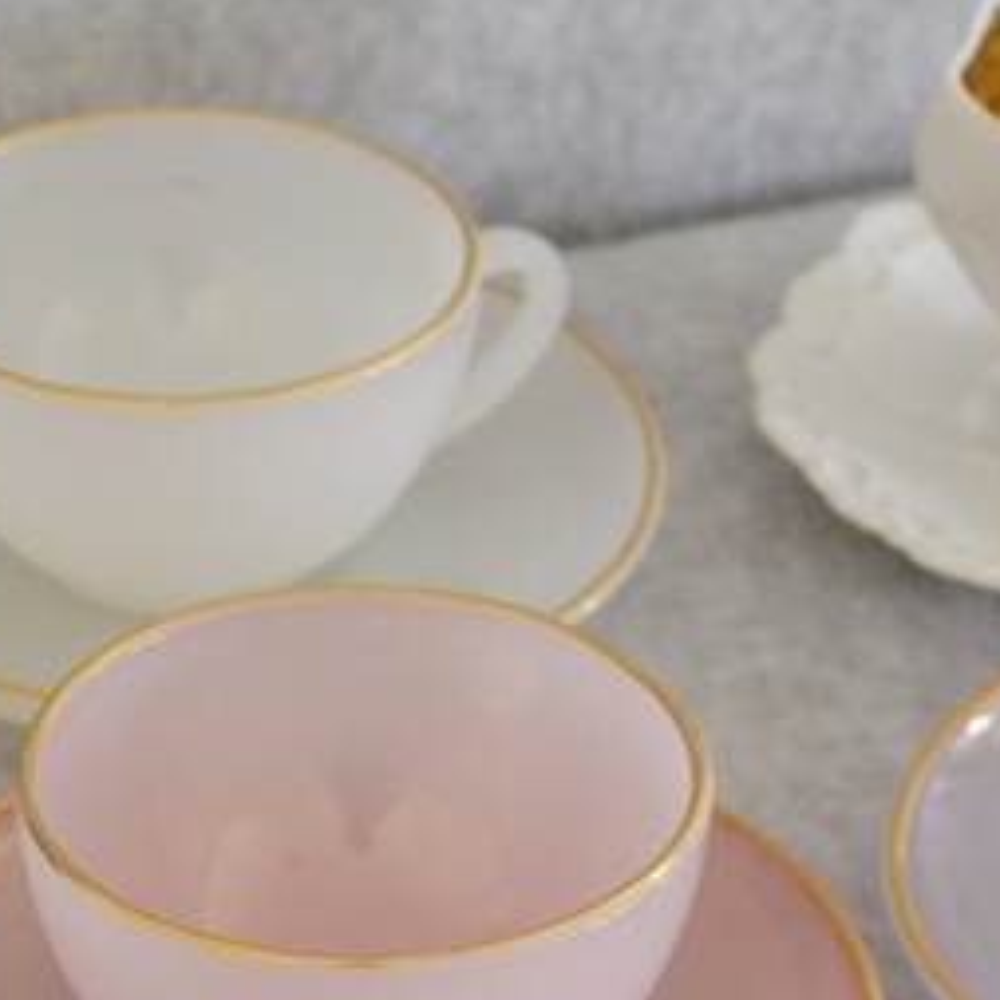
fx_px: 5775
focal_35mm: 177
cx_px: 530
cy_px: 868
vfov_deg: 9.9
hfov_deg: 9.9
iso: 720
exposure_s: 1/15
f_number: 5
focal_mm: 35
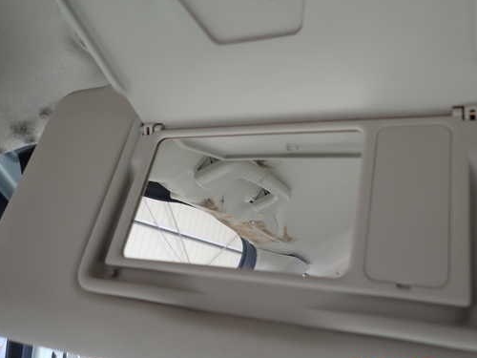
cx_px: 283
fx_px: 413
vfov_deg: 46.8
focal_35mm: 30
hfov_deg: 59.5
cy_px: 166
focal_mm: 4.5
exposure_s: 1/200
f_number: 2
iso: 100
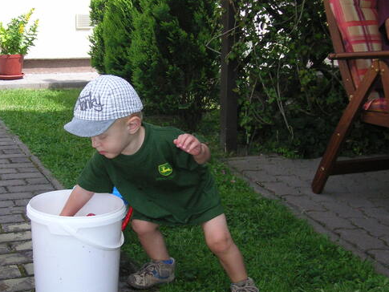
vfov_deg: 24.0
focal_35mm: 61
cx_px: 108
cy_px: 152
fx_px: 686
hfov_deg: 31.2
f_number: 2.8
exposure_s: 1/1000
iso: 80
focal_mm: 6.1
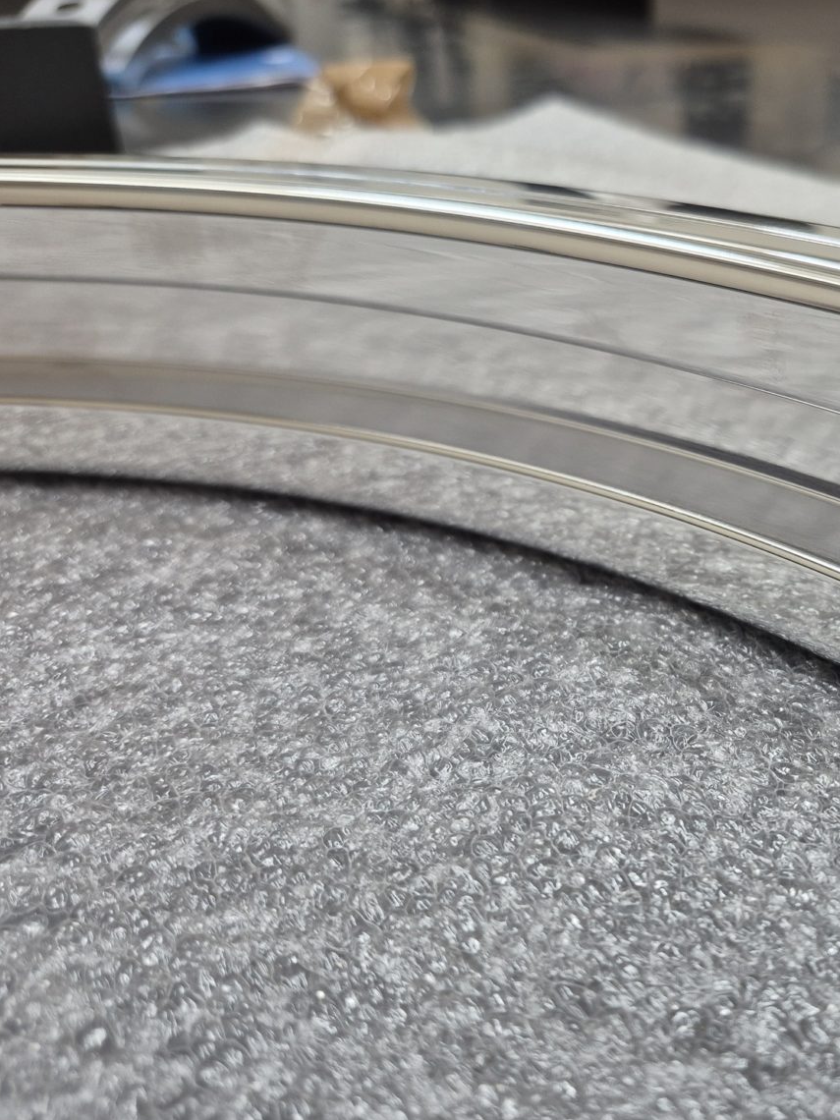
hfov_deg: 42.7
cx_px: 706
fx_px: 1003
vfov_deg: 58.4
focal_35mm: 31
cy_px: 564
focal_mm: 5.4
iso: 125
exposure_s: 1/100
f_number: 1.8
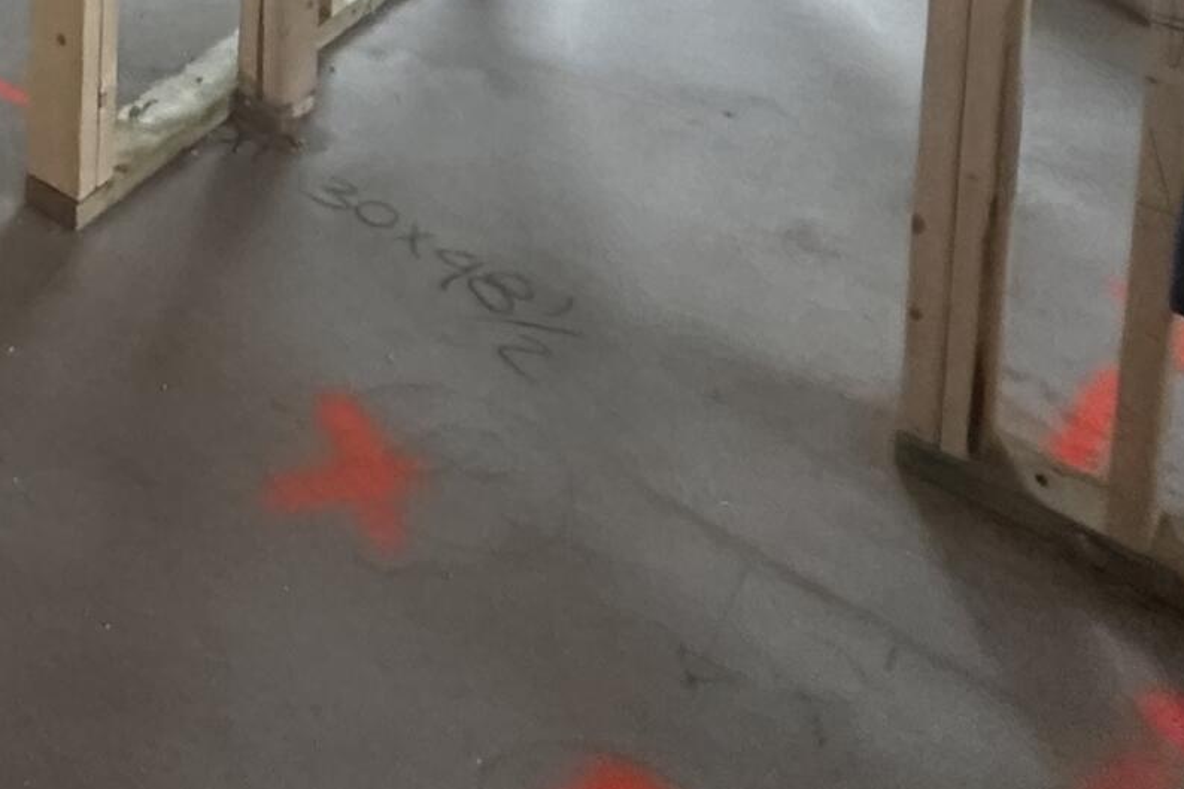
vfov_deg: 17.1
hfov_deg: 31.0
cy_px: -840
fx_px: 1808
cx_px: -209
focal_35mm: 55
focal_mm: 2.22
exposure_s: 1/67
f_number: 2.2
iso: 400
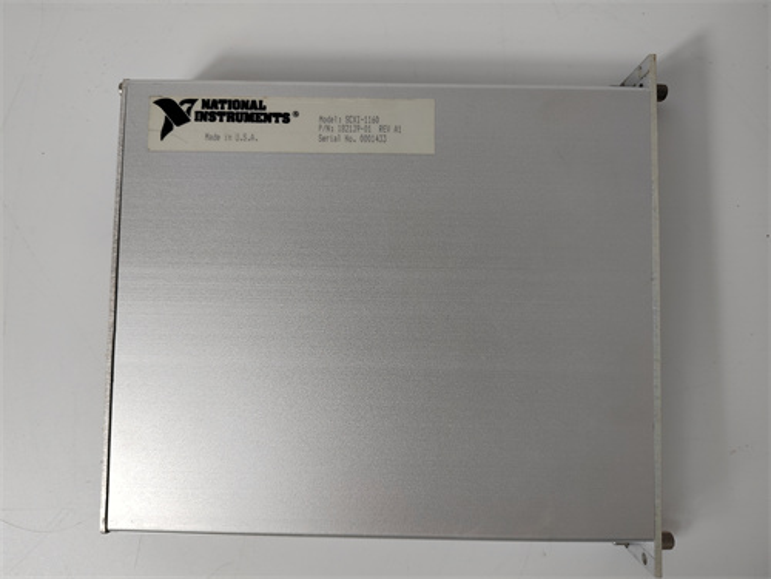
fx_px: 512
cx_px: 386
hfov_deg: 73.9
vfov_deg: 58.9
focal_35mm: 23
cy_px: 290
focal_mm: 5.52
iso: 253
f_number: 1.9
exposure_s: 1/100
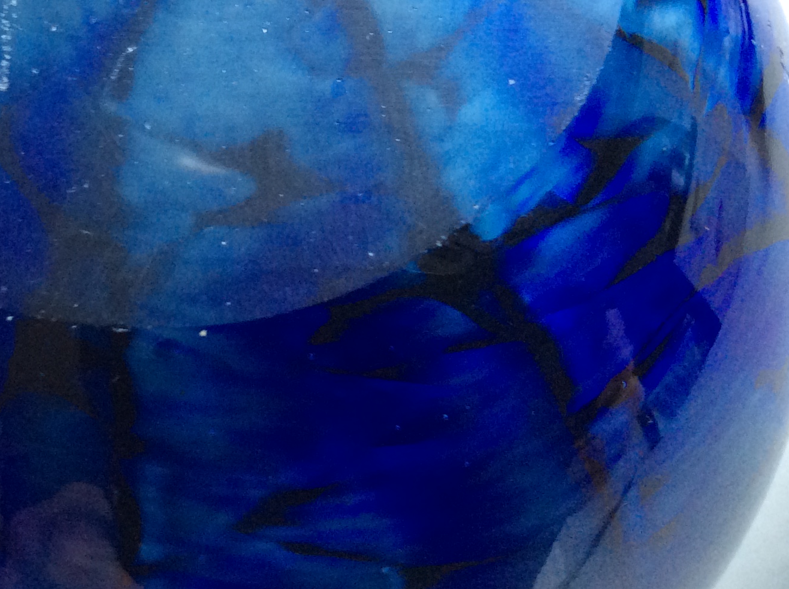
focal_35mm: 63
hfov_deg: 29.5
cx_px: 80
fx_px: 1433
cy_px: 62
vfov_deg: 22.7
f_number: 2.4
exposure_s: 1/25
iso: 80
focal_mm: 3.3
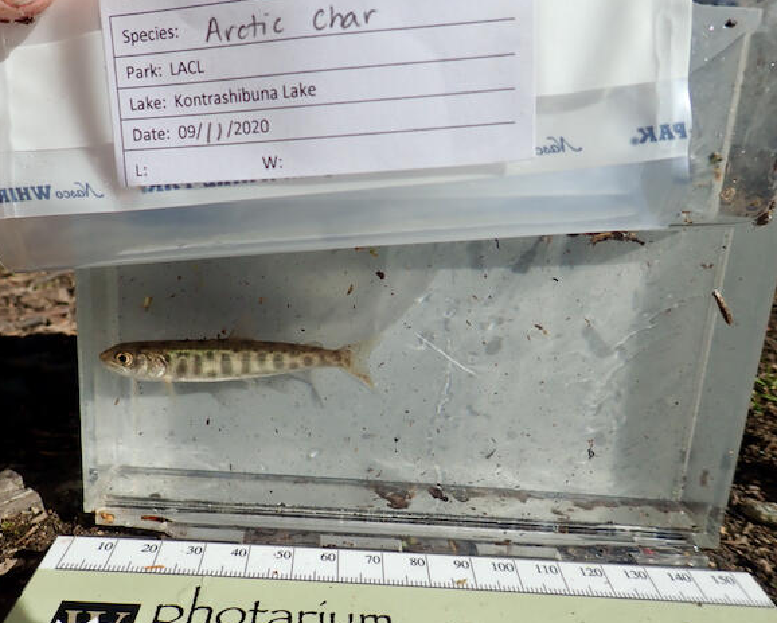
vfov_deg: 53.2
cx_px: 348
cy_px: 308
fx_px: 621
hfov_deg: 63.9
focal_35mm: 27
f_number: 8
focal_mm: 4.5
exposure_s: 1/250
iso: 100
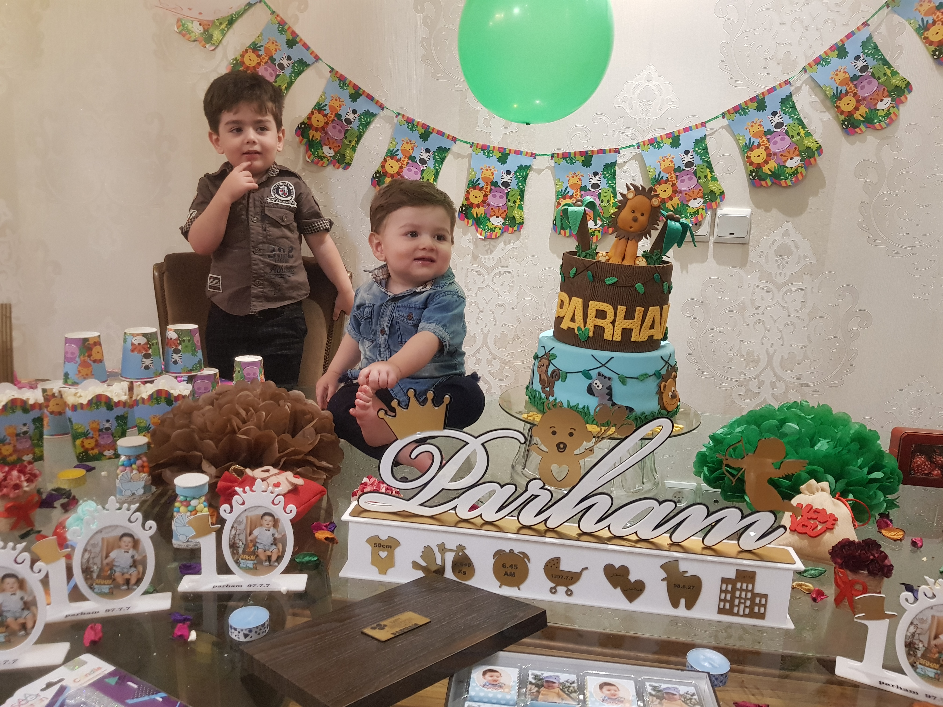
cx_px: 472
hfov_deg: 67.3
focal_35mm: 26
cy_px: 354
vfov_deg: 53.1
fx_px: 708
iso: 200
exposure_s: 1/29
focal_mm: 4.2
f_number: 1.7
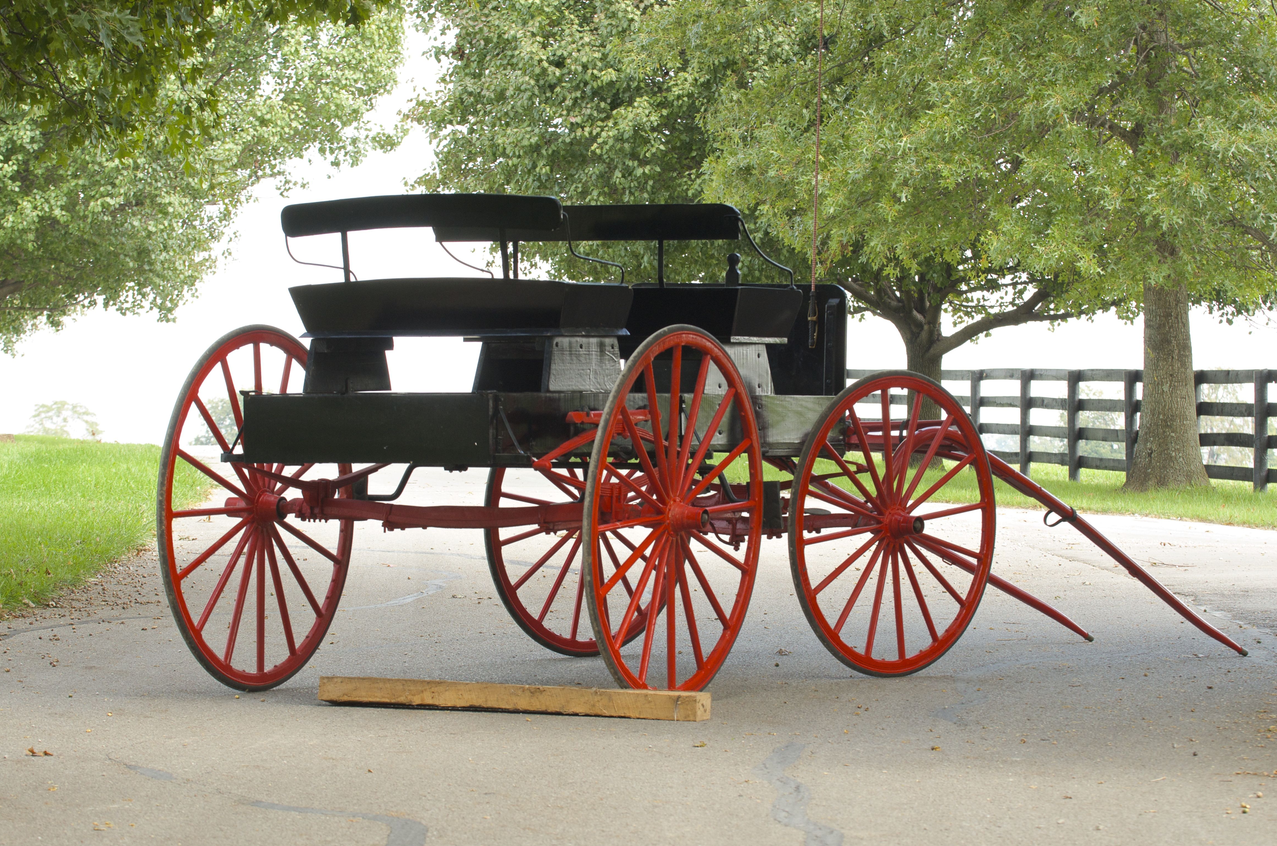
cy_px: 415
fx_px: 4531
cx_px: 653
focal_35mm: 128
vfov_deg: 10.7
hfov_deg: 16.0
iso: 640
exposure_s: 1/125
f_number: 5.6
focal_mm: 80
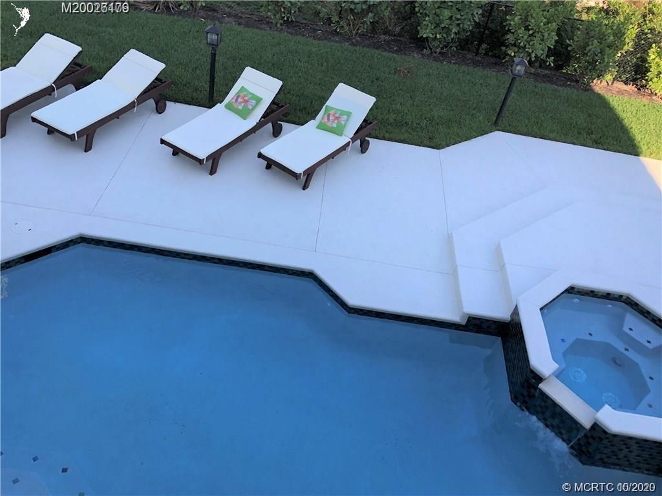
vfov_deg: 49.7
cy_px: 248
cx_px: 331
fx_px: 535
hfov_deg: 63.5
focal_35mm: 28
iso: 20
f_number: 1.8
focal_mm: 4
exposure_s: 1/369
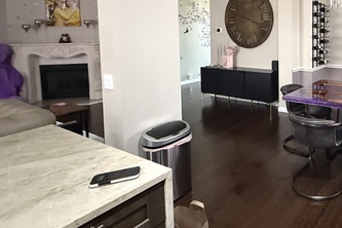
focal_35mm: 28
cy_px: 46
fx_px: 266
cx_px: 304
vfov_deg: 44.2
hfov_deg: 56.9
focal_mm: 2.22
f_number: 2.2
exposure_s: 1/60
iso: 1250
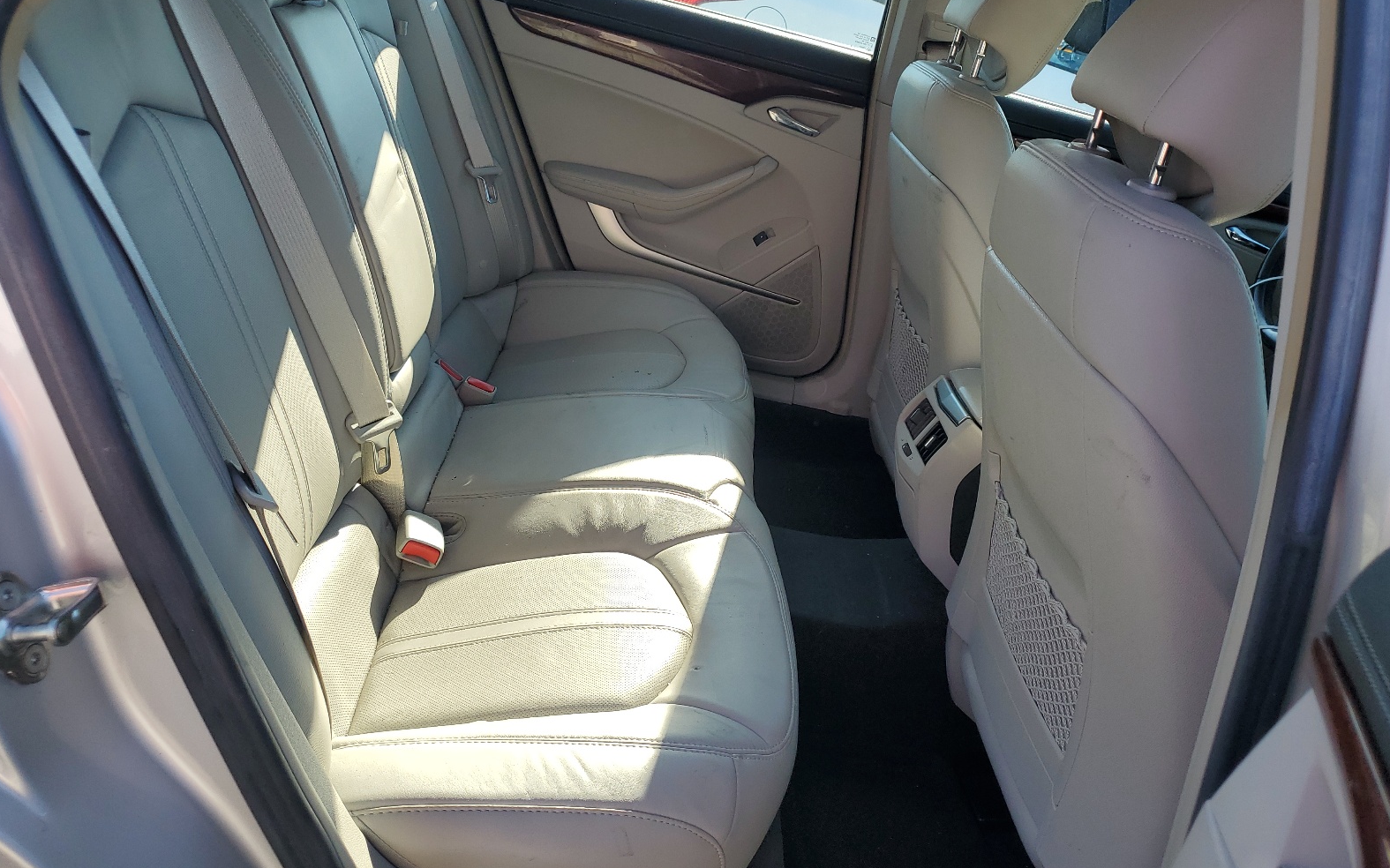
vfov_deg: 44.5
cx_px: 697
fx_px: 1061
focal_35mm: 28
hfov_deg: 66.5
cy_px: 398
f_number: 1.5
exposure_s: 1/714
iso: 50
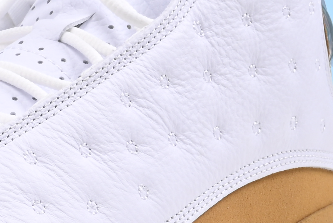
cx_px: -361
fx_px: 1962
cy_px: 46
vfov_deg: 6.5
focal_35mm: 212
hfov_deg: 9.1
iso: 100
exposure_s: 1/2
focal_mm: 40
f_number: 16
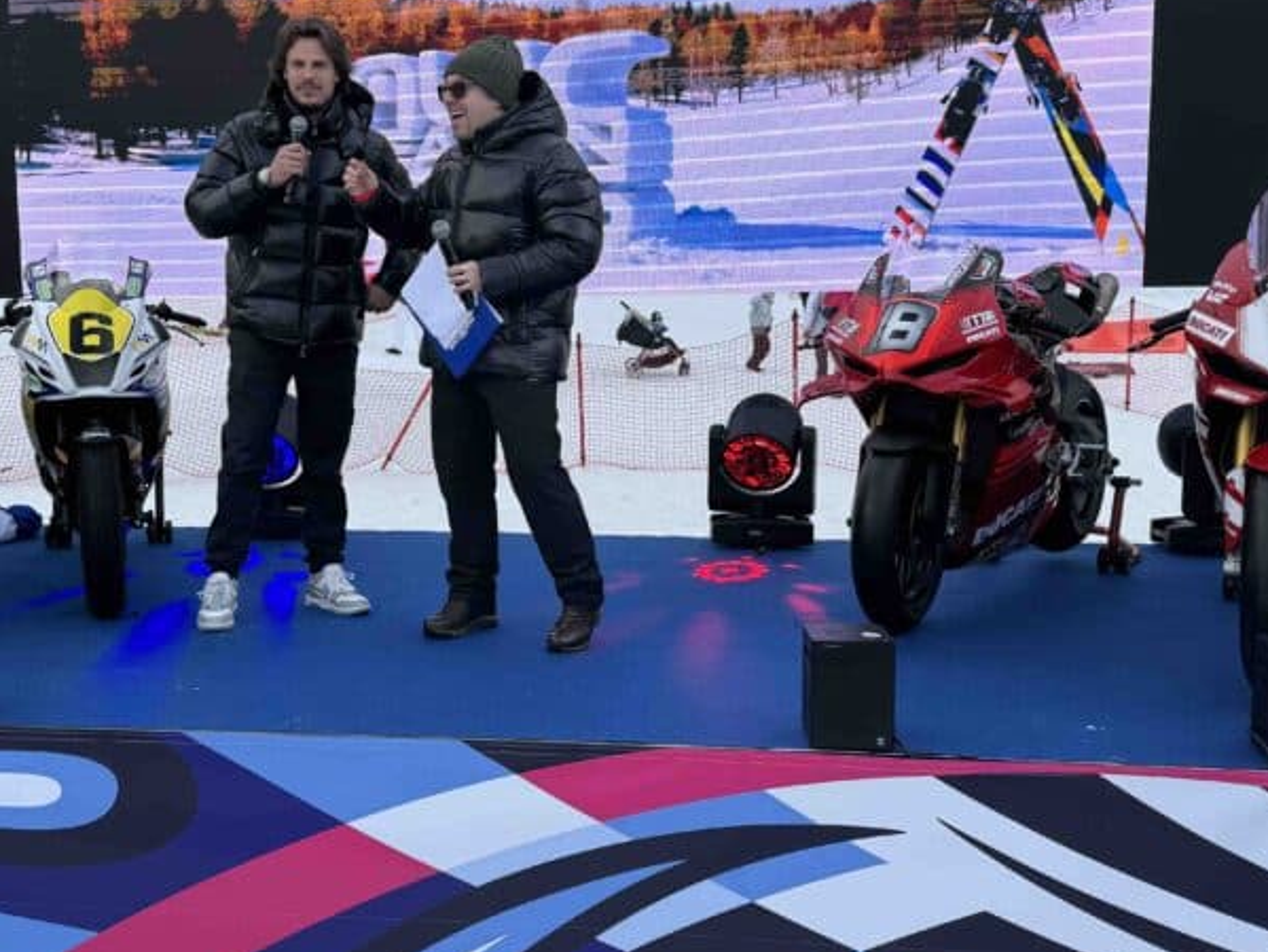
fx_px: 1503
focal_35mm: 41
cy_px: 442
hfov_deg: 45.2
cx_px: 436
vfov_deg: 35.2
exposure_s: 1/1767
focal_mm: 6.76
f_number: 1.78
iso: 80
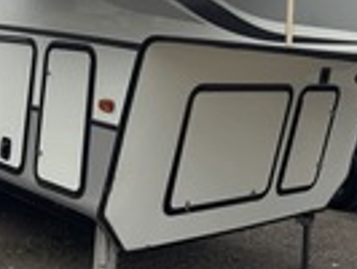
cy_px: -66
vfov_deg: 21.4
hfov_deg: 30.4
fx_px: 650
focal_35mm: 63
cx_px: 110
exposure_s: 1/5348
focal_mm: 6.76
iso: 80
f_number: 1.78
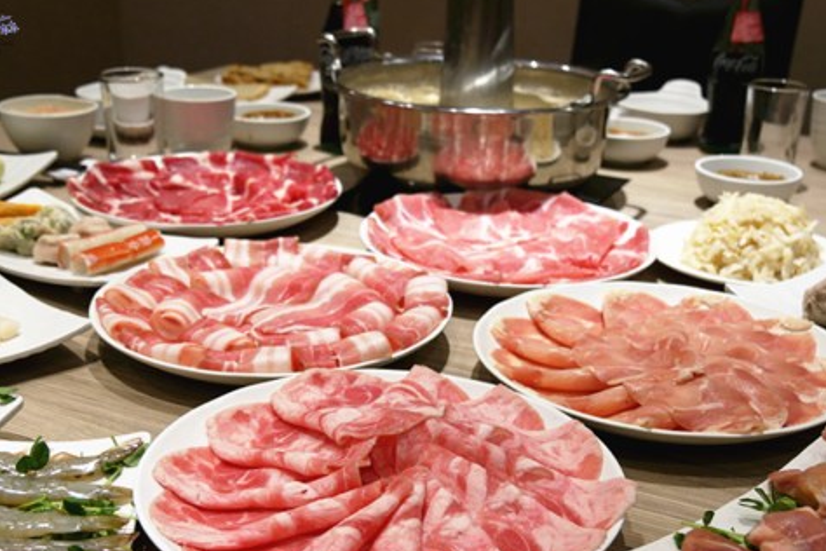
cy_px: 380
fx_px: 1147
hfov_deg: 39.6
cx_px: 410
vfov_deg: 26.8
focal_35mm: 50
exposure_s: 1/125
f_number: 3.8
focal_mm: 19
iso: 400
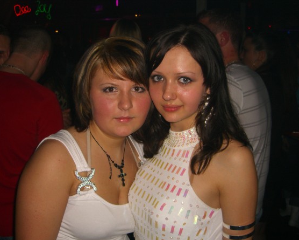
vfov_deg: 37.3
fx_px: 354
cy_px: 121
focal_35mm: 40
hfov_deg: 45.8
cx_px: 141
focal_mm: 7.9
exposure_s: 1/60
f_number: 2.8
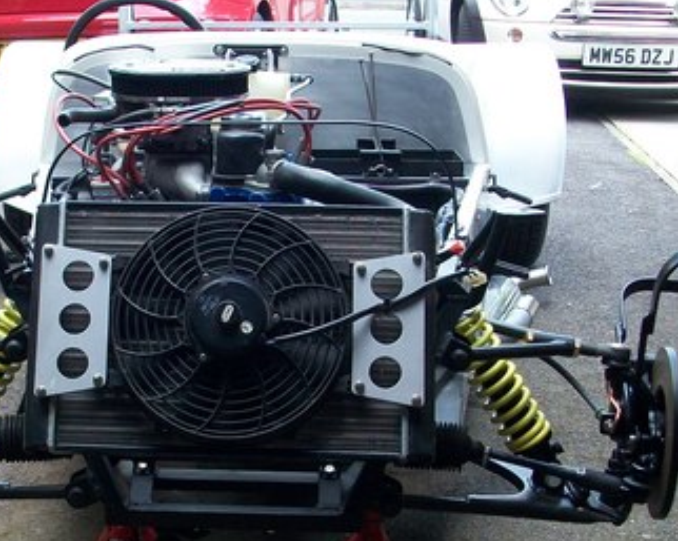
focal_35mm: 66
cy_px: 352
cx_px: 244
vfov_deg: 23.0
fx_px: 1323
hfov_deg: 28.6
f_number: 2.8
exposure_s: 1/125
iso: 80
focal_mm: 5.7
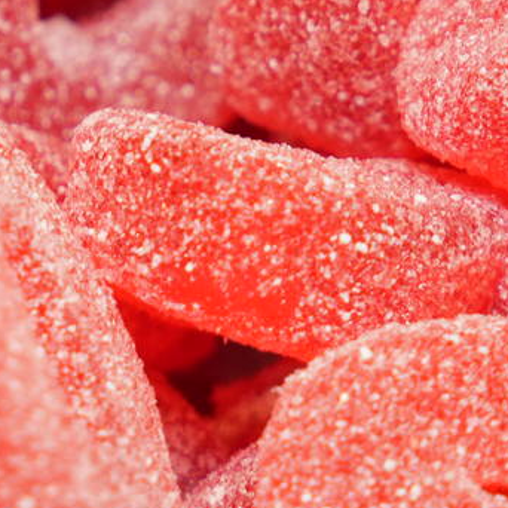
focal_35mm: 336
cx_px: -114
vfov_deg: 5.1
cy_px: -405
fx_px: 5578
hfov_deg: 5.2
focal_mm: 67.6
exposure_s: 1/160
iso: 500
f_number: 7.1
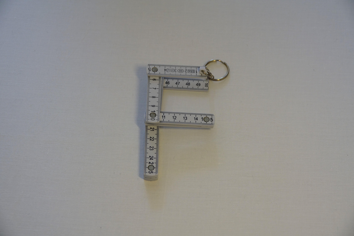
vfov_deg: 15.5
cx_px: 177
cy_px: 118
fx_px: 865
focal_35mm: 88
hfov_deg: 23.1
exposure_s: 1/100
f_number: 3.5
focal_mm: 32.39
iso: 250
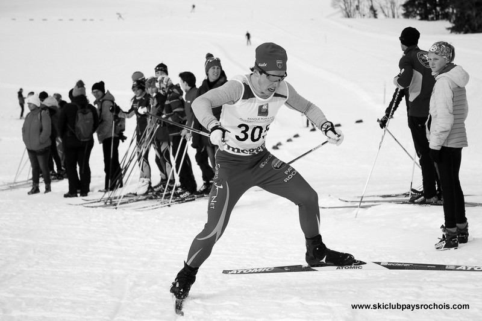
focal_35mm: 128
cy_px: 160
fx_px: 1706
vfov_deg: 10.7
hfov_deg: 16.1
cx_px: 241
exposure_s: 1/1000
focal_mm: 85
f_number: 4.5
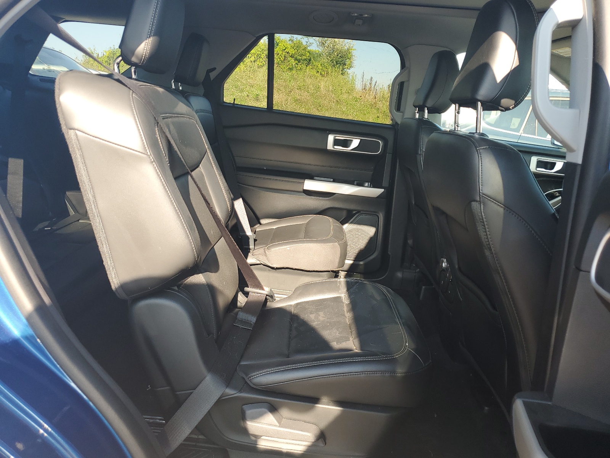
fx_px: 458
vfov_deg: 53.1
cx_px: 305
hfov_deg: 67.3
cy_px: 229
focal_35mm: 26
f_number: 1.5
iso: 50
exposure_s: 1/263
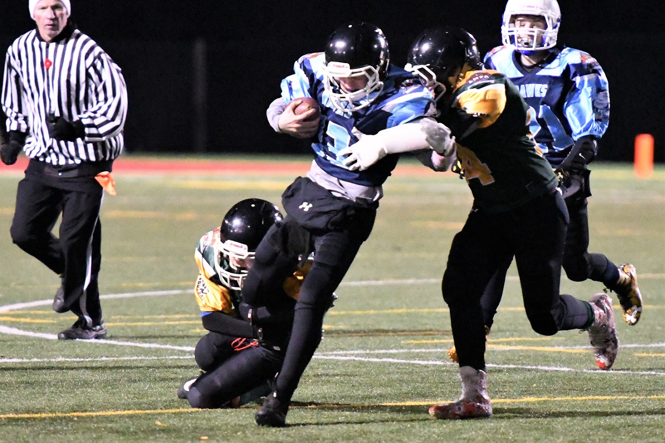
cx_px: 332
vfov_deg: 5.0
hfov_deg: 7.4
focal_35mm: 278
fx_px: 5126
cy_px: 222
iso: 22800
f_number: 2.8
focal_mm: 185
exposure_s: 1/1000
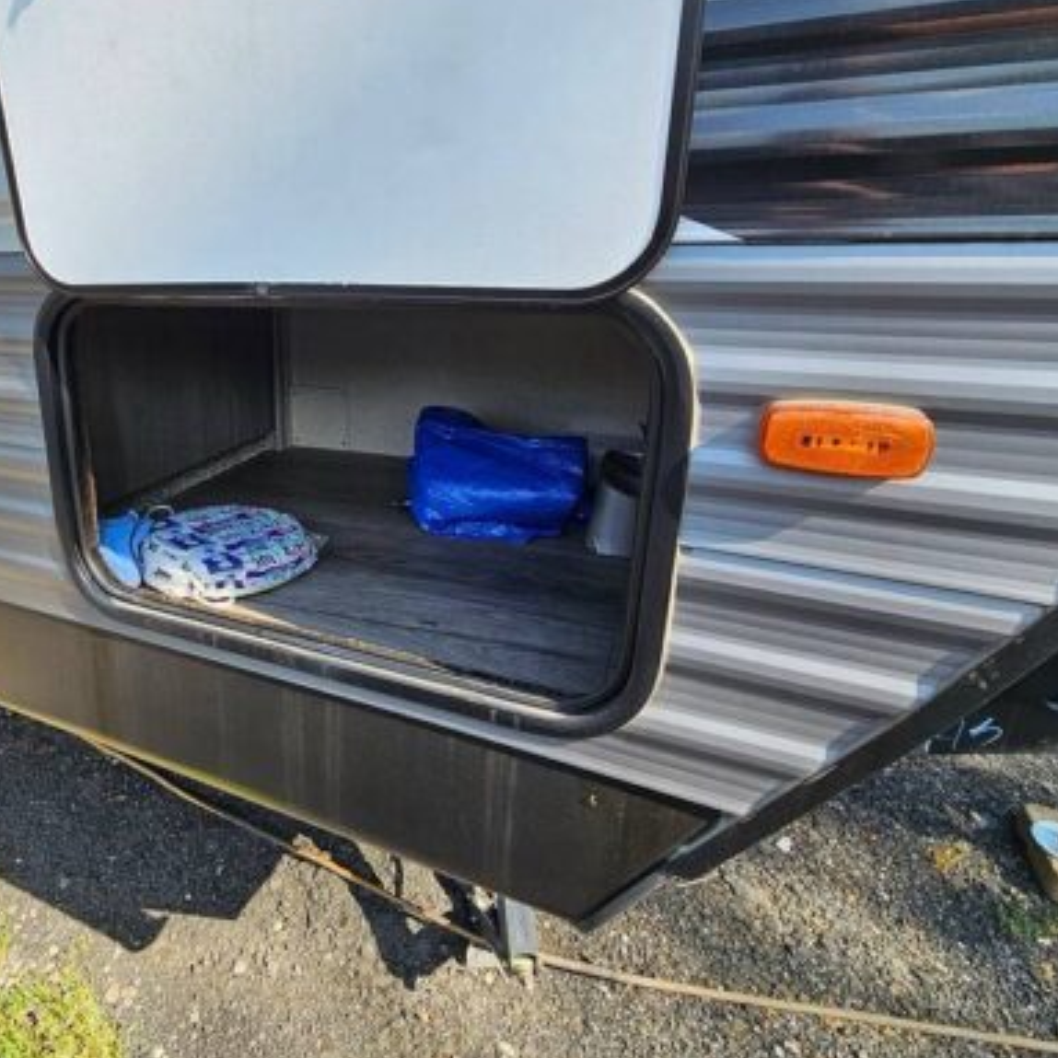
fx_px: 622
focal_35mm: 18
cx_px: 351
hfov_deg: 78.1
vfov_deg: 80.2
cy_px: 450
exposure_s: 1/414
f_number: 2.2
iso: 50
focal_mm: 2.2
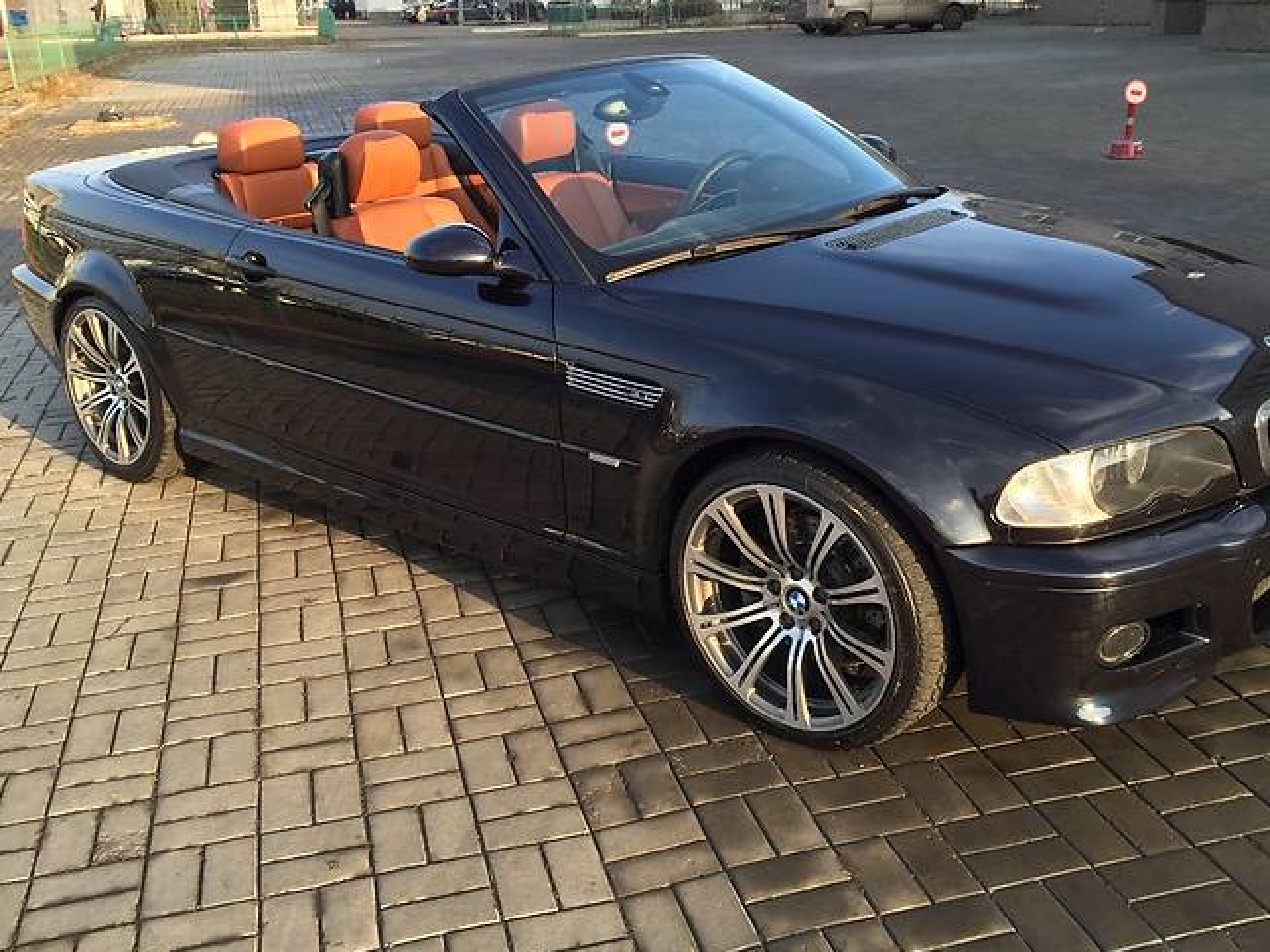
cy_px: 443
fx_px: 1321
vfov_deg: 39.6
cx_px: 643
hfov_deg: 51.4
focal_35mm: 36
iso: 32
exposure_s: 1/319
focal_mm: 4.2
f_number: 2.2
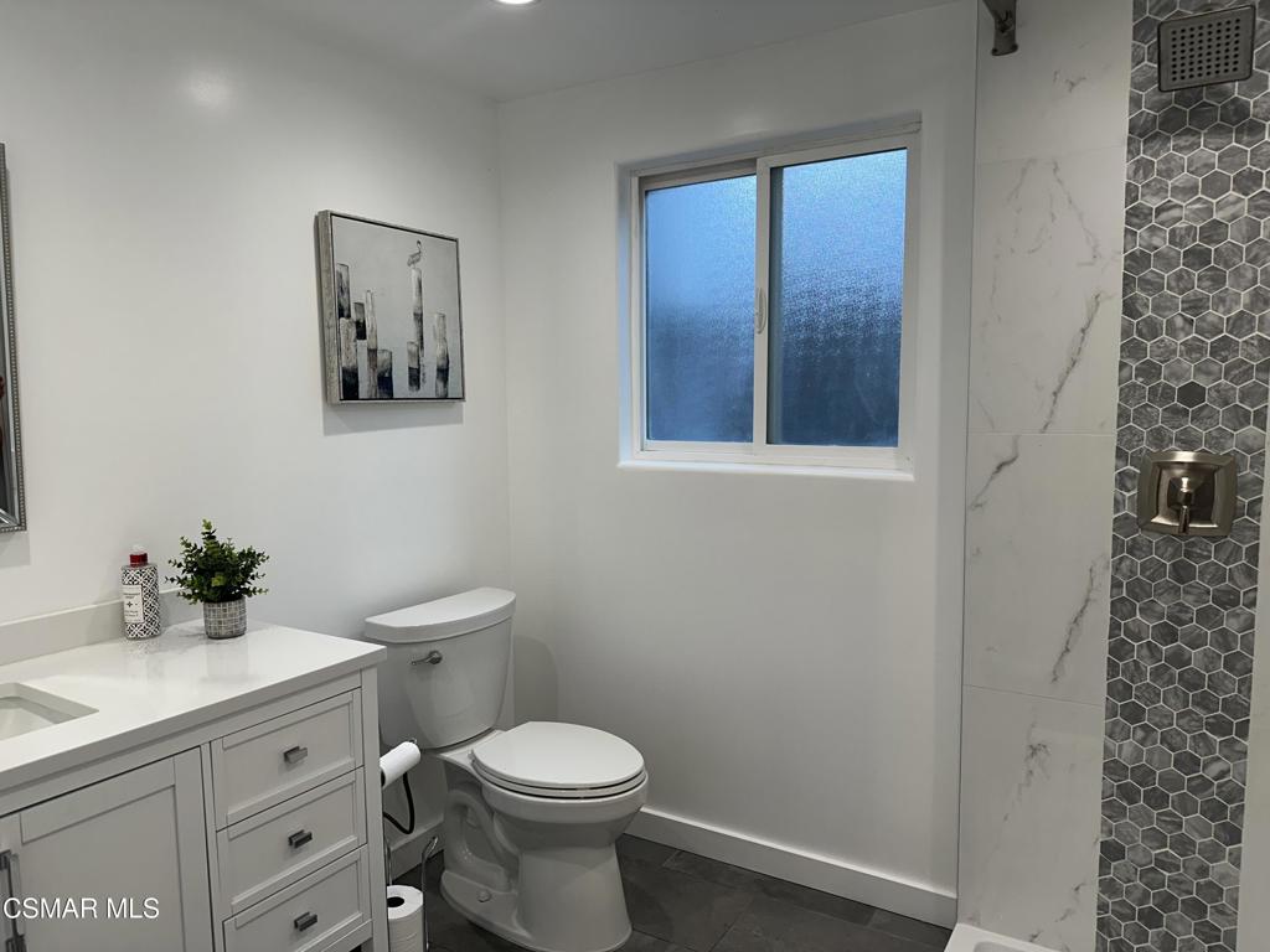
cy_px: 476
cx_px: 635
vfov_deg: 56.8
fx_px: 881
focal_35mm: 24
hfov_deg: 71.6
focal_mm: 6.86
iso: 64
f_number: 1.78
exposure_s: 1/120
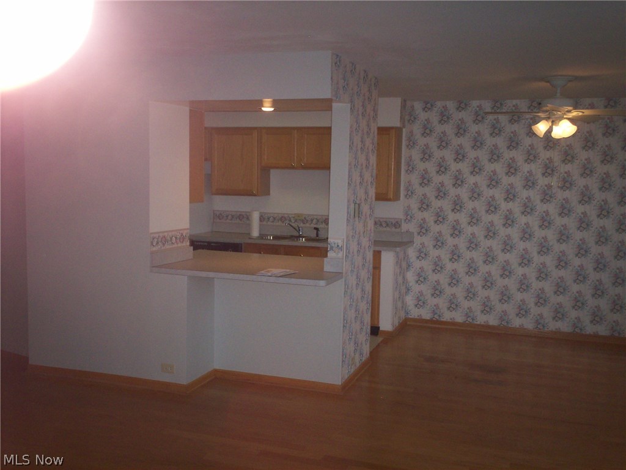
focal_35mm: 36
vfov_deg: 39.7
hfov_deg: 51.4
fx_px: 651
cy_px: 235
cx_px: 313
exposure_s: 1/60
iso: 140
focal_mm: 6
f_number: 4.5
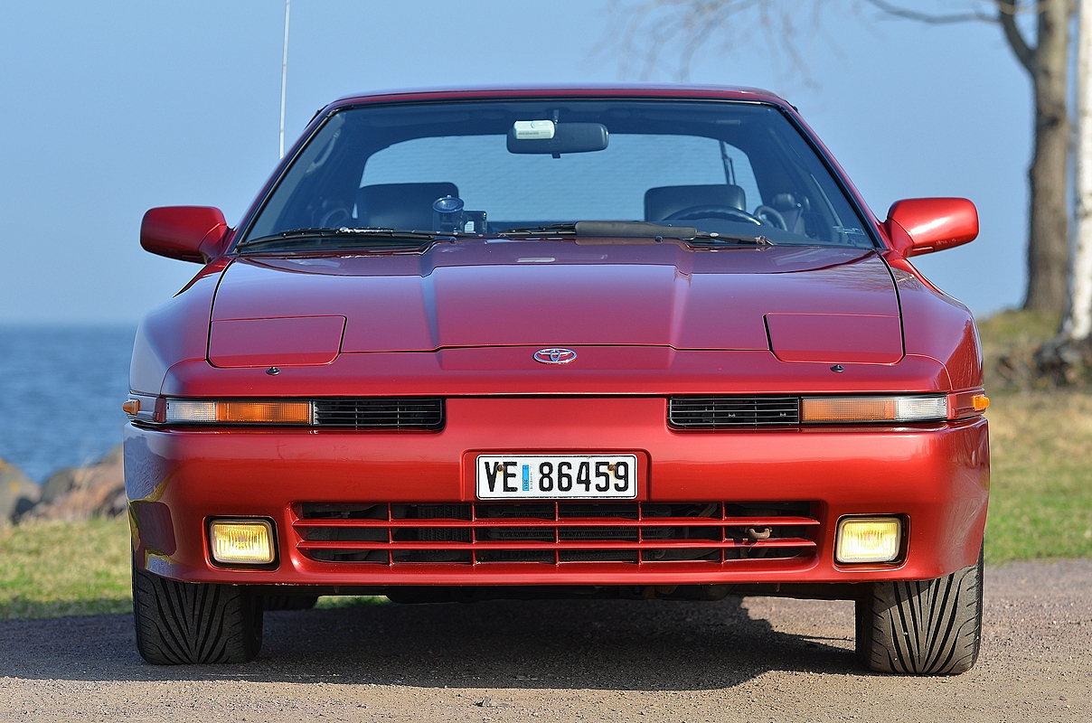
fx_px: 5267
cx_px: 546
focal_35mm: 174
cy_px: 362
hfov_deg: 11.8
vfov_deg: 7.9
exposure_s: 1/640
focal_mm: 116
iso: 100
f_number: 4.5
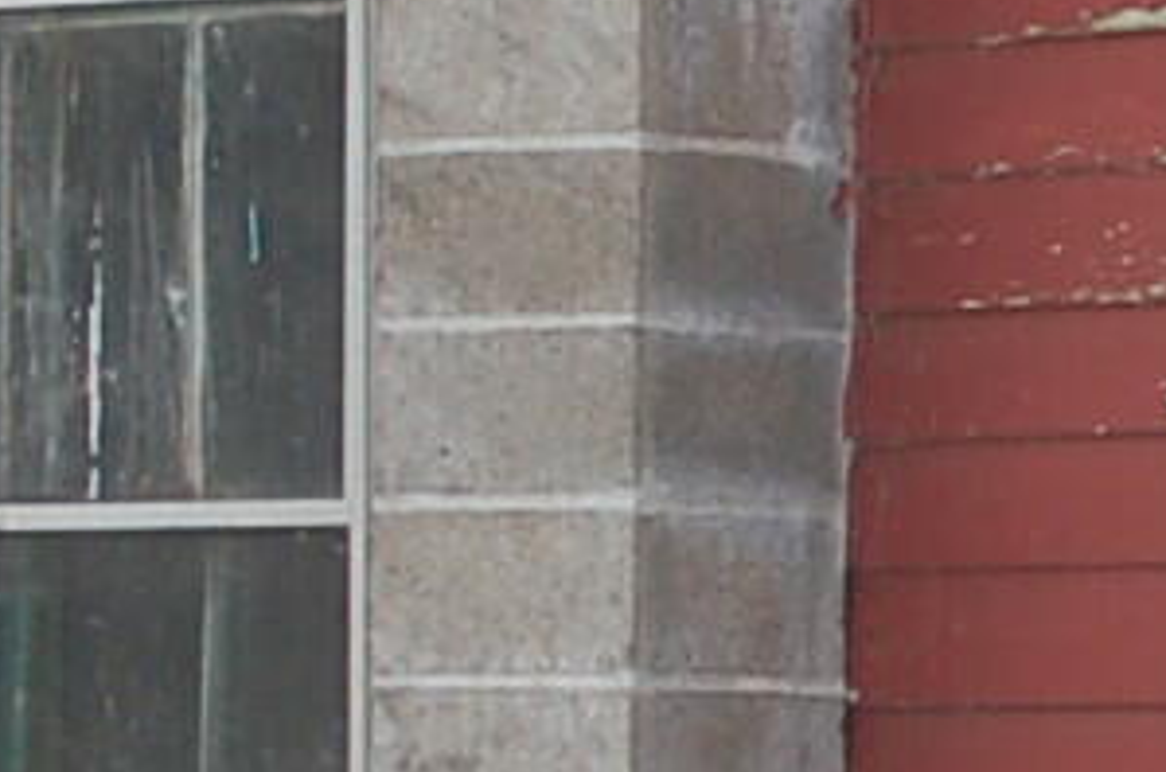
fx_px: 11700
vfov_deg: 3.8
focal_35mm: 362
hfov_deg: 5.6
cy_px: 515
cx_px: 1872
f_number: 5.6
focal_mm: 32
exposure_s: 1/125
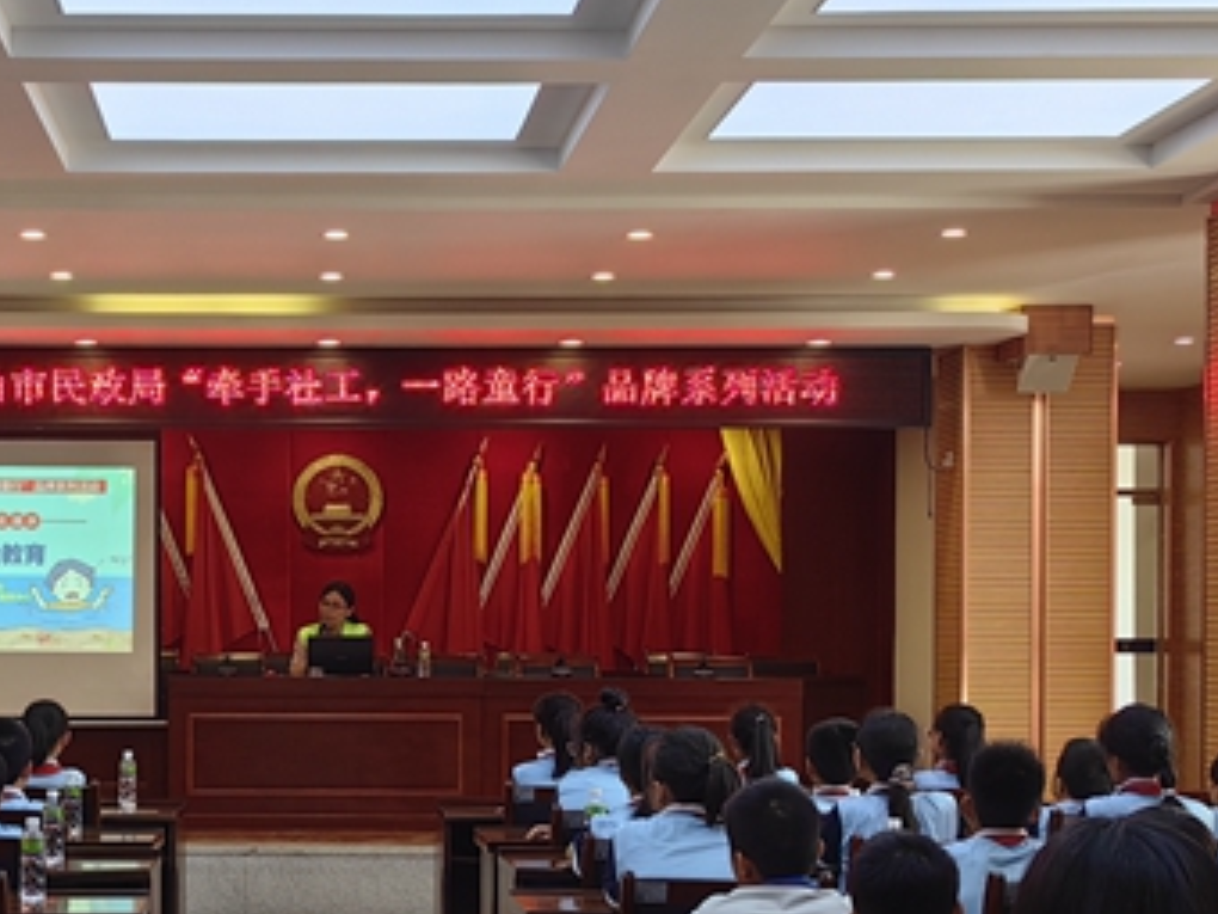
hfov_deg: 26.2
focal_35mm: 73
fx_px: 2569
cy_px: 652
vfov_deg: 20.1
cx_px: 258
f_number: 2
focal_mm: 5.75
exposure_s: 1/268
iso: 50
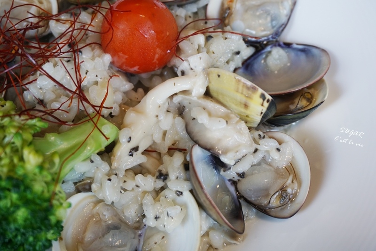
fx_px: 501
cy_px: 126
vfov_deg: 28.1
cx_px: 188
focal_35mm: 48
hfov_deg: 41.1
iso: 500
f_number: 5
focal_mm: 32
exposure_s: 1/60
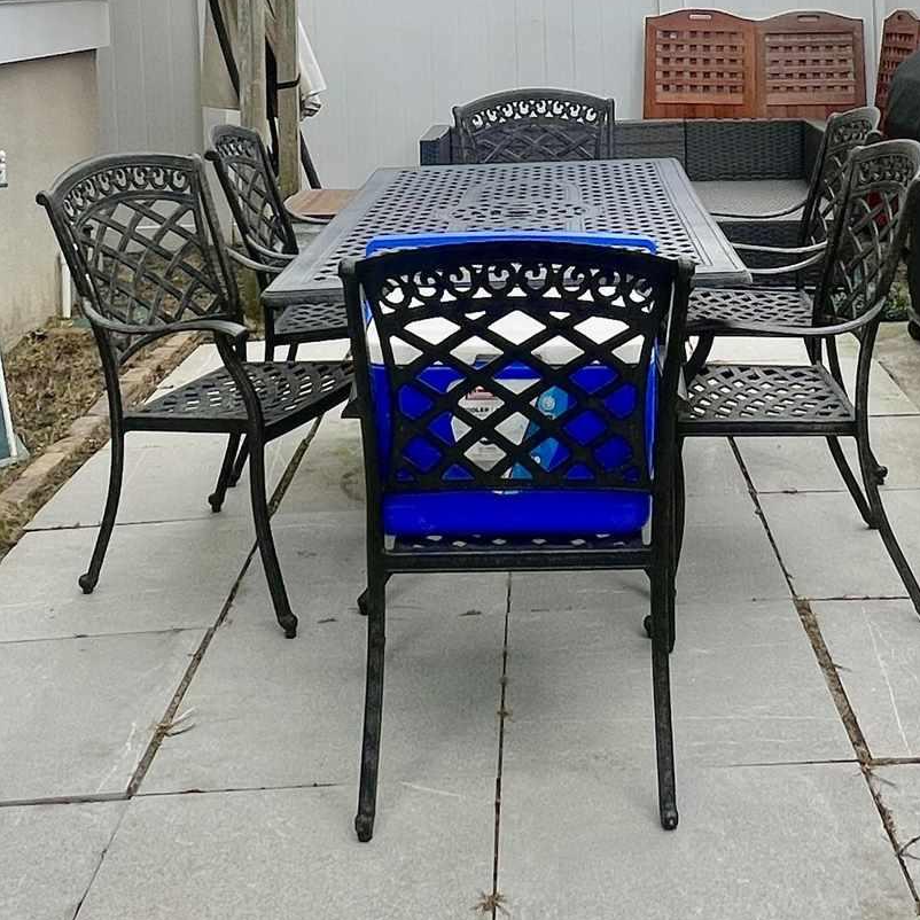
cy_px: 7
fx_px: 1323
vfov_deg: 34.9
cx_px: 586
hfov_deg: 38.1
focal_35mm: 44
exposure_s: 1/1248
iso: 32
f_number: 1.8
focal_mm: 1.57
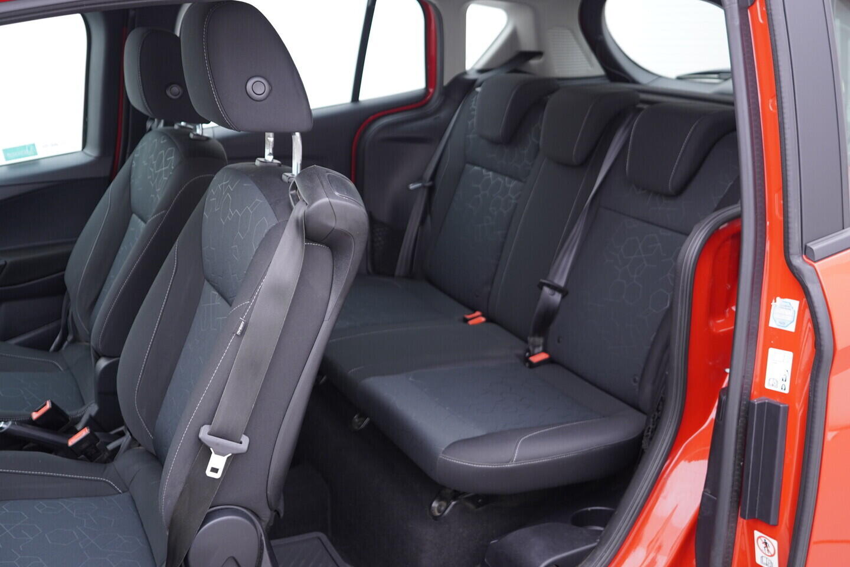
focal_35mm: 36
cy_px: 284
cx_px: 425
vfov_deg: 36.9
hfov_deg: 53.1
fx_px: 850
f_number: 2.8
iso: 200
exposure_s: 1/40
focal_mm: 24
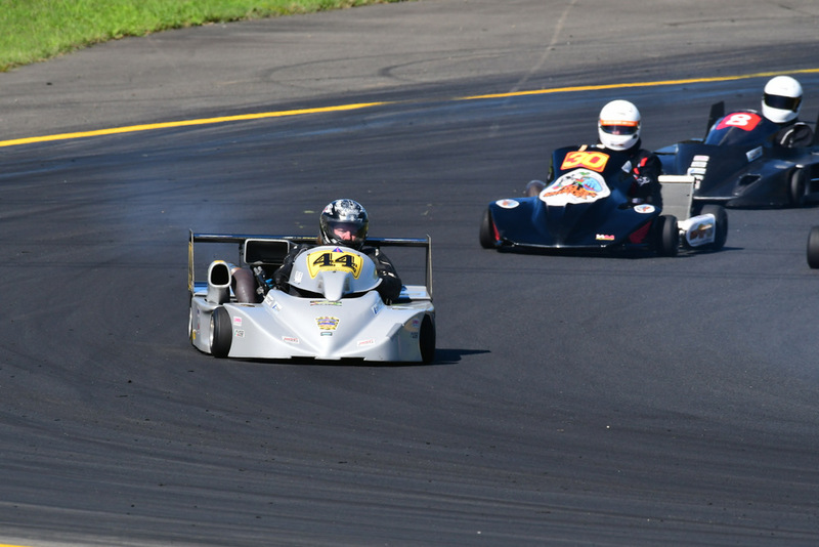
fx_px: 15361
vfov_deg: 2.0
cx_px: 410
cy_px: 274
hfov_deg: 3.1
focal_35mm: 675
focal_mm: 450
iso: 500
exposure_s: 1/640
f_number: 11
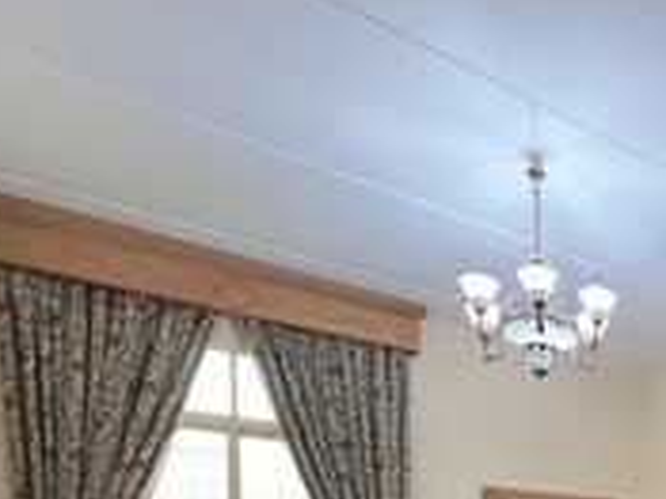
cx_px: 748
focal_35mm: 34
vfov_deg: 33.5
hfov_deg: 41.7
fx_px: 654
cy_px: 608
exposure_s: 1/50
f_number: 1.8
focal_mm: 1.57
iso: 320
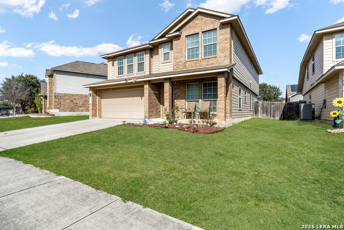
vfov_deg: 67.4
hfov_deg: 90.0
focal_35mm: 18
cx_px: 172
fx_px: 172
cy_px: 115
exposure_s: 1/80
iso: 100
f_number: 8
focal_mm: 18
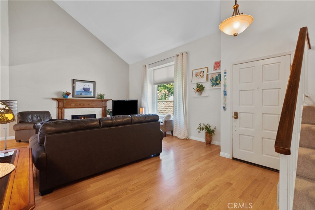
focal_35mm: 16
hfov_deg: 96.7
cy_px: 105
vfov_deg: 73.8
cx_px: 158
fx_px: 140
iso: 250
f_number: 5.6
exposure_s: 1/5
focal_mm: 16
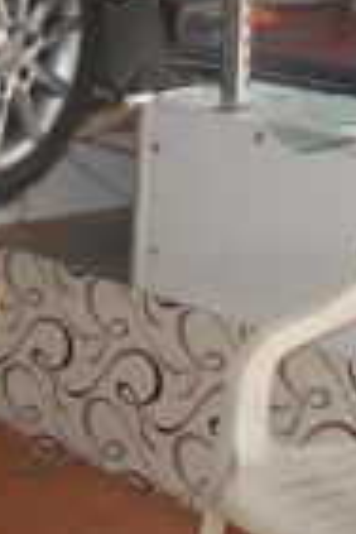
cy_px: -114
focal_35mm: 123
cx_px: 68
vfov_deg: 16.0
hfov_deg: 11.1
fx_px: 1824
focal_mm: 18
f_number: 5
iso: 1000
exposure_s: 1/100
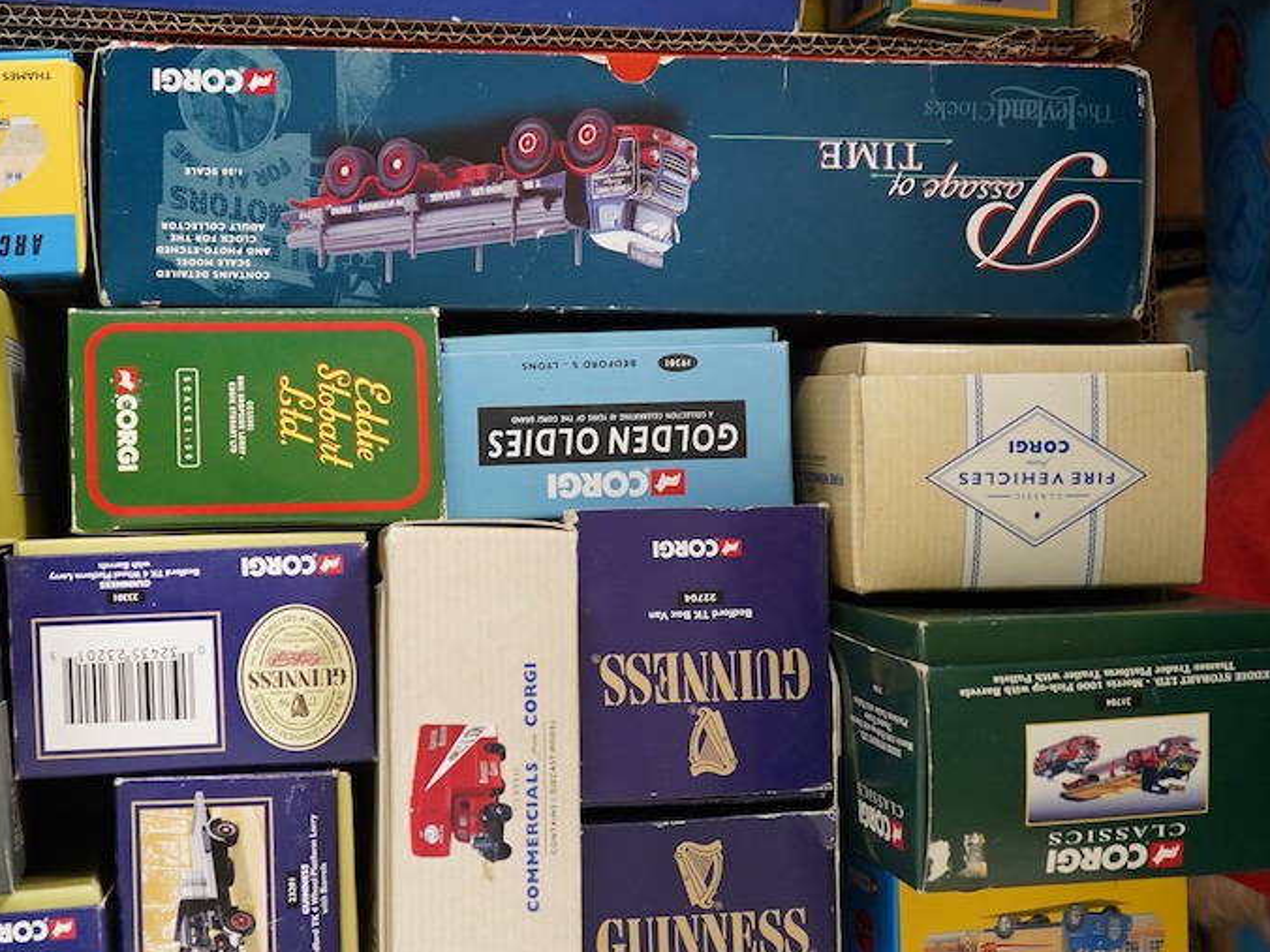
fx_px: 2642
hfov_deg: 26.9
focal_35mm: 72
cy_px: 546
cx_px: 467
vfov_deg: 20.4
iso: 2000
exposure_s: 1/100
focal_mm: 30
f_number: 6.3
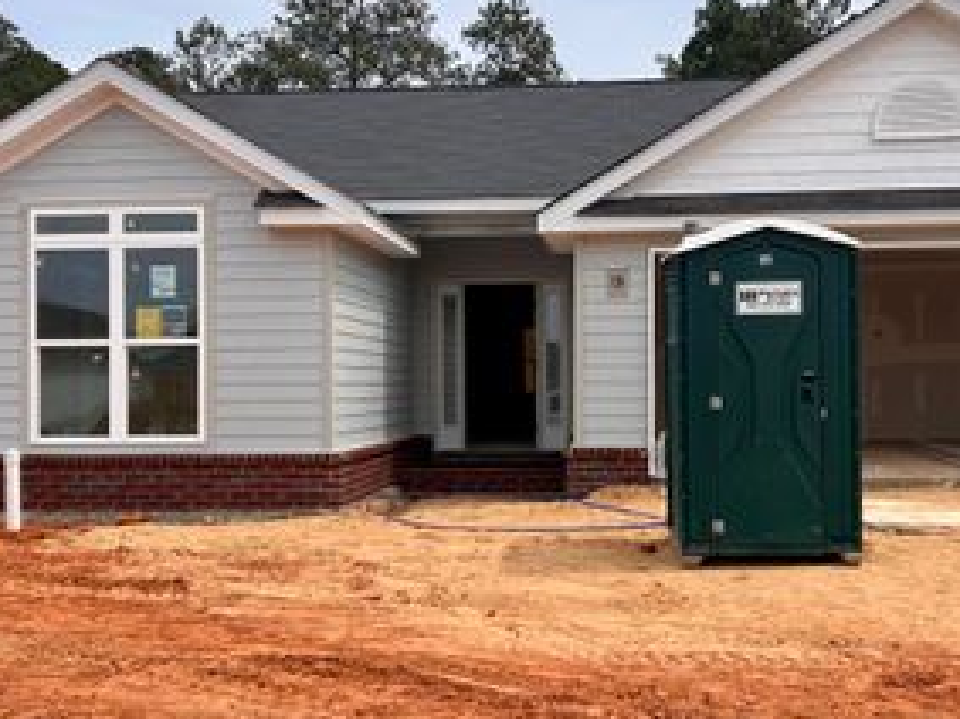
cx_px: 536
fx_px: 1275
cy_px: 378
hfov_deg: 41.2
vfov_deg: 31.5
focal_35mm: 46
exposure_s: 1/5319
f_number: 1.5
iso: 50
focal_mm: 5.7
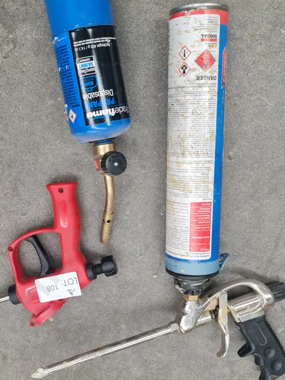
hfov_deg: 35.6
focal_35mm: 40
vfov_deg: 46.7
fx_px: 439
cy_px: 216
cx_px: 93
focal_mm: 7
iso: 160
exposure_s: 1/120
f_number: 1.8
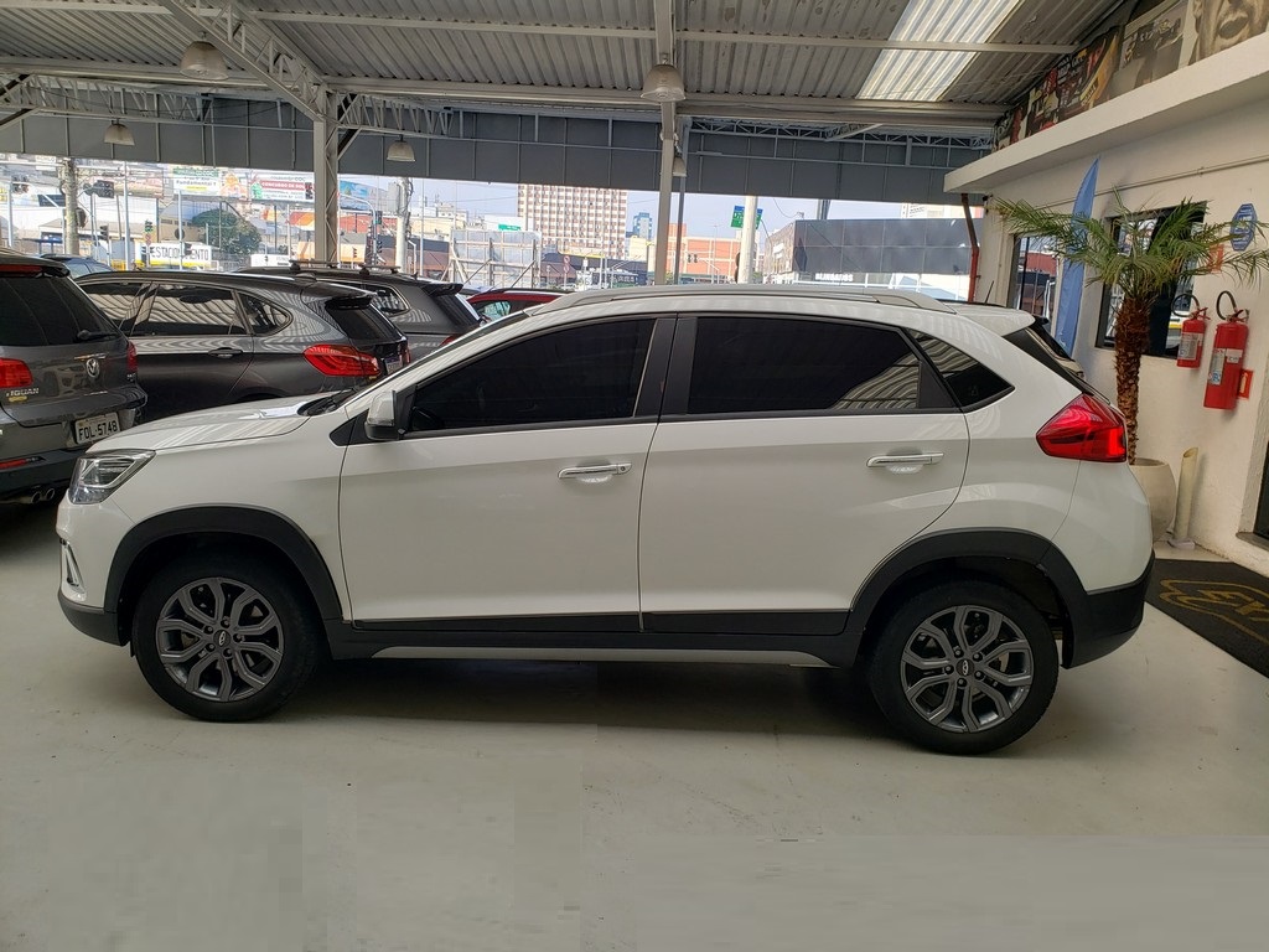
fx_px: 953
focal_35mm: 26
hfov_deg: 67.3
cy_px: 476
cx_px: 634
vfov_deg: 53.1
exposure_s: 1/224
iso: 50
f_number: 2.4
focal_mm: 4.3
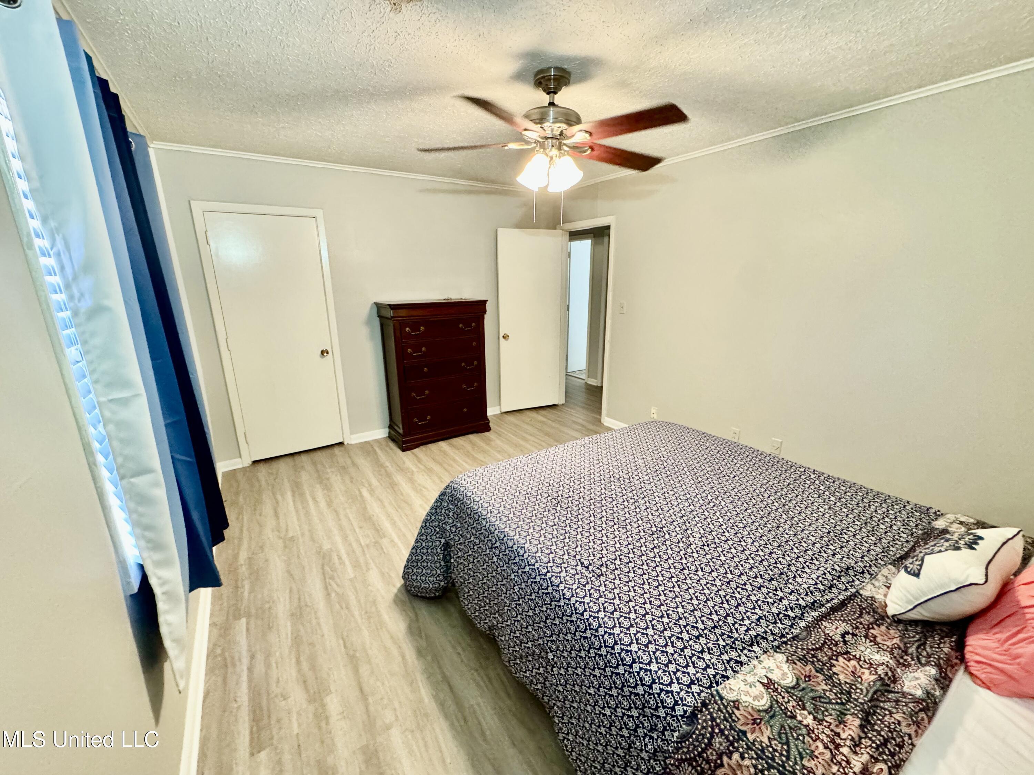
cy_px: 388
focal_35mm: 14
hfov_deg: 102.1
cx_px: 517
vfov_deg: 85.7
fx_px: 418
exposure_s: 1/60
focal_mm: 2.22
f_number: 2.2
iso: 640
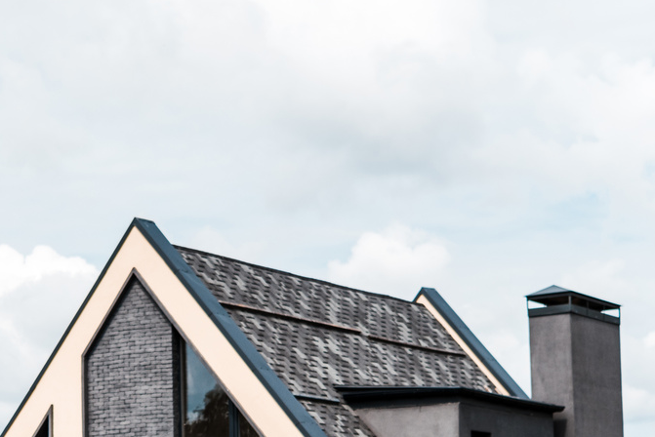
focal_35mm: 103
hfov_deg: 19.6
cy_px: 409
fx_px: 1875
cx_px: 146
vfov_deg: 13.2
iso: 100
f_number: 3.5
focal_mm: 36
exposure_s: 1/1600
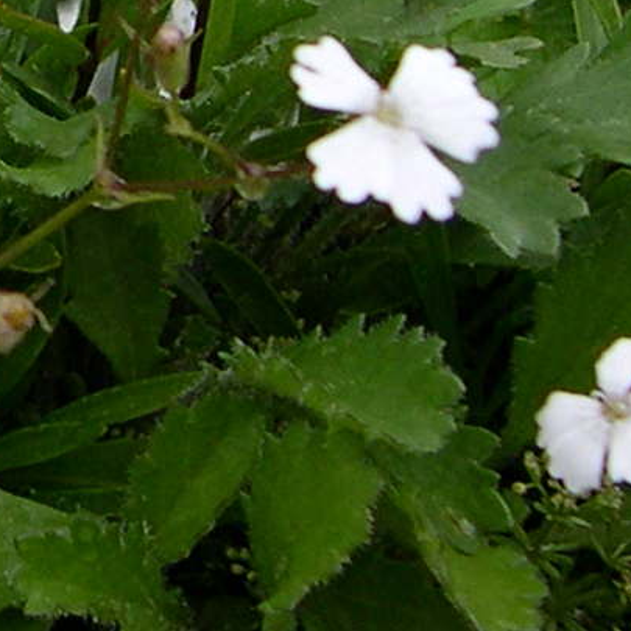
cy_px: -218
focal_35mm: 166
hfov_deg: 9.5
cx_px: -832
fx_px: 3423
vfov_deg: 10.3
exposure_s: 1/635
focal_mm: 8
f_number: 2.8
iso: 100
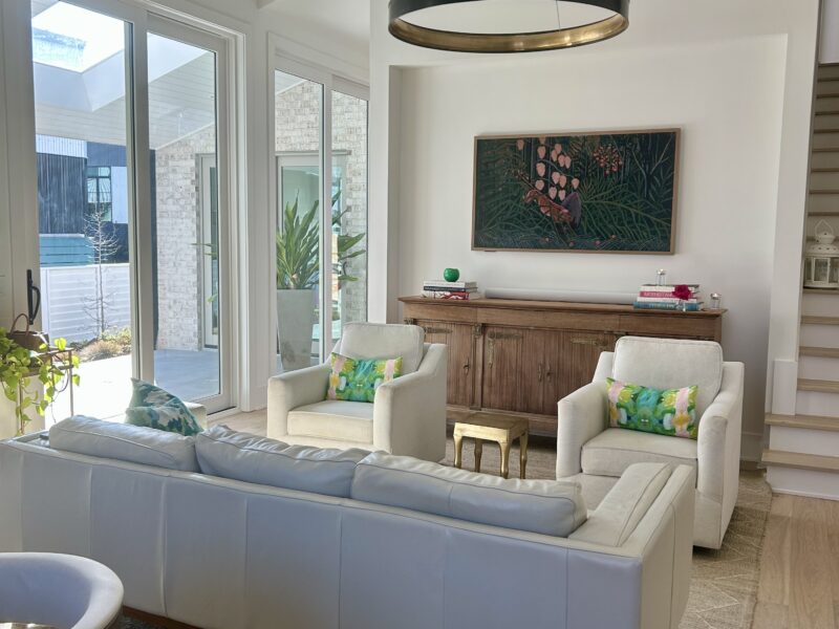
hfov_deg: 67.3
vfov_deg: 53.1
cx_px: 420
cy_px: 314
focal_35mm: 26
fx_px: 630
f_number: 1.5
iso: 40
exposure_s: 1/214
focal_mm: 5.7
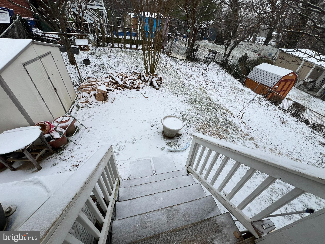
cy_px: 122
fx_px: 122
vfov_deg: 89.9
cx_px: 162
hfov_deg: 106.2
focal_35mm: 13
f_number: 1.8
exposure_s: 1/797
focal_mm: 1.57
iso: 32
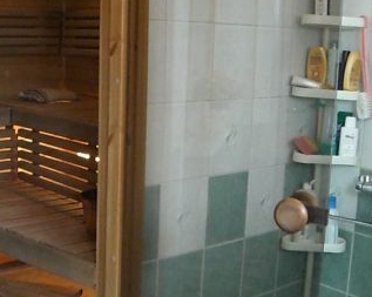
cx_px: 140
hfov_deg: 31.3
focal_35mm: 60
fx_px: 660
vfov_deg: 25.4
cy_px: 155
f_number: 2.7
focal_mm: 6.2
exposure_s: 1/50
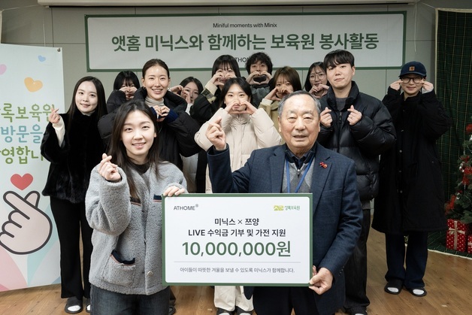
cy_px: 158
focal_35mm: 34
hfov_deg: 55.8
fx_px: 446
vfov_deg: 38.9
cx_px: 236
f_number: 5.6
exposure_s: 1/125
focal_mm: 34
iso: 1600
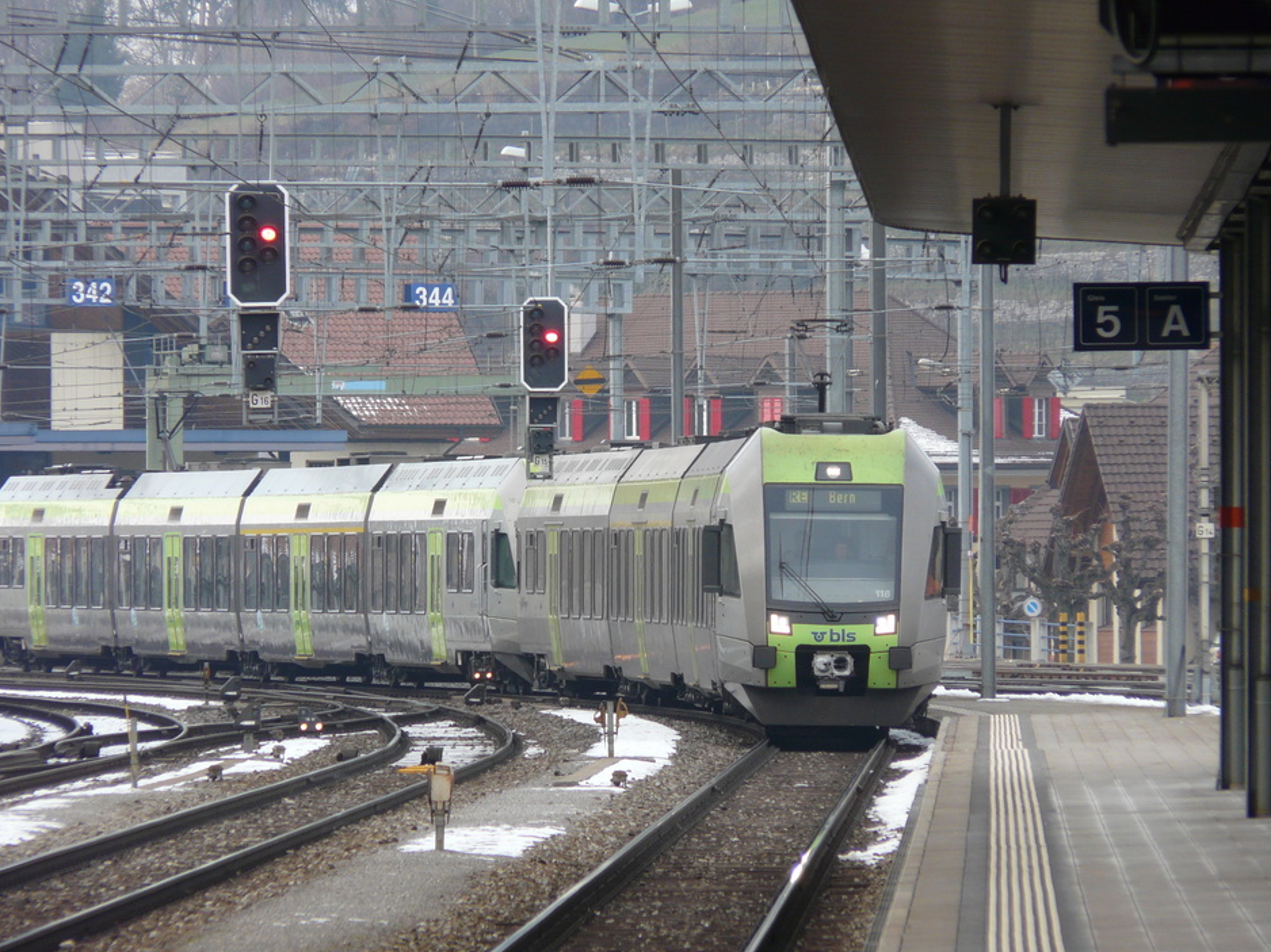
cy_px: 496
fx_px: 15344
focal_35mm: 418
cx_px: 595
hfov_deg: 4.7
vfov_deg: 3.6
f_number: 4
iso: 100
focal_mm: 64.3
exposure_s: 1/125
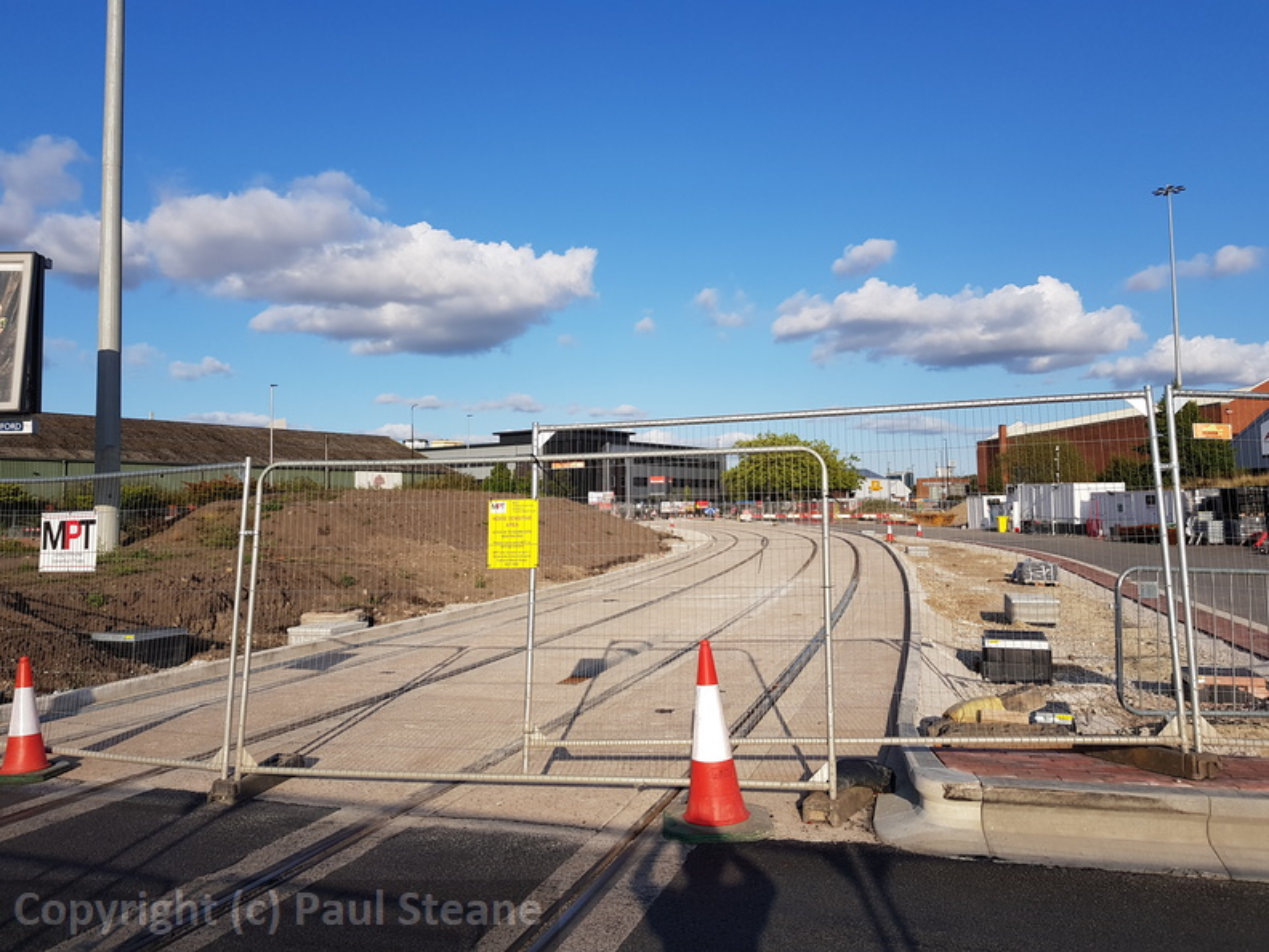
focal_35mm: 26
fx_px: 953
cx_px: 634
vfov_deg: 53.1
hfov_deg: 67.3
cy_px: 476
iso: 40
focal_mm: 4.2
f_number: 1.7
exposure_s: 1/2448
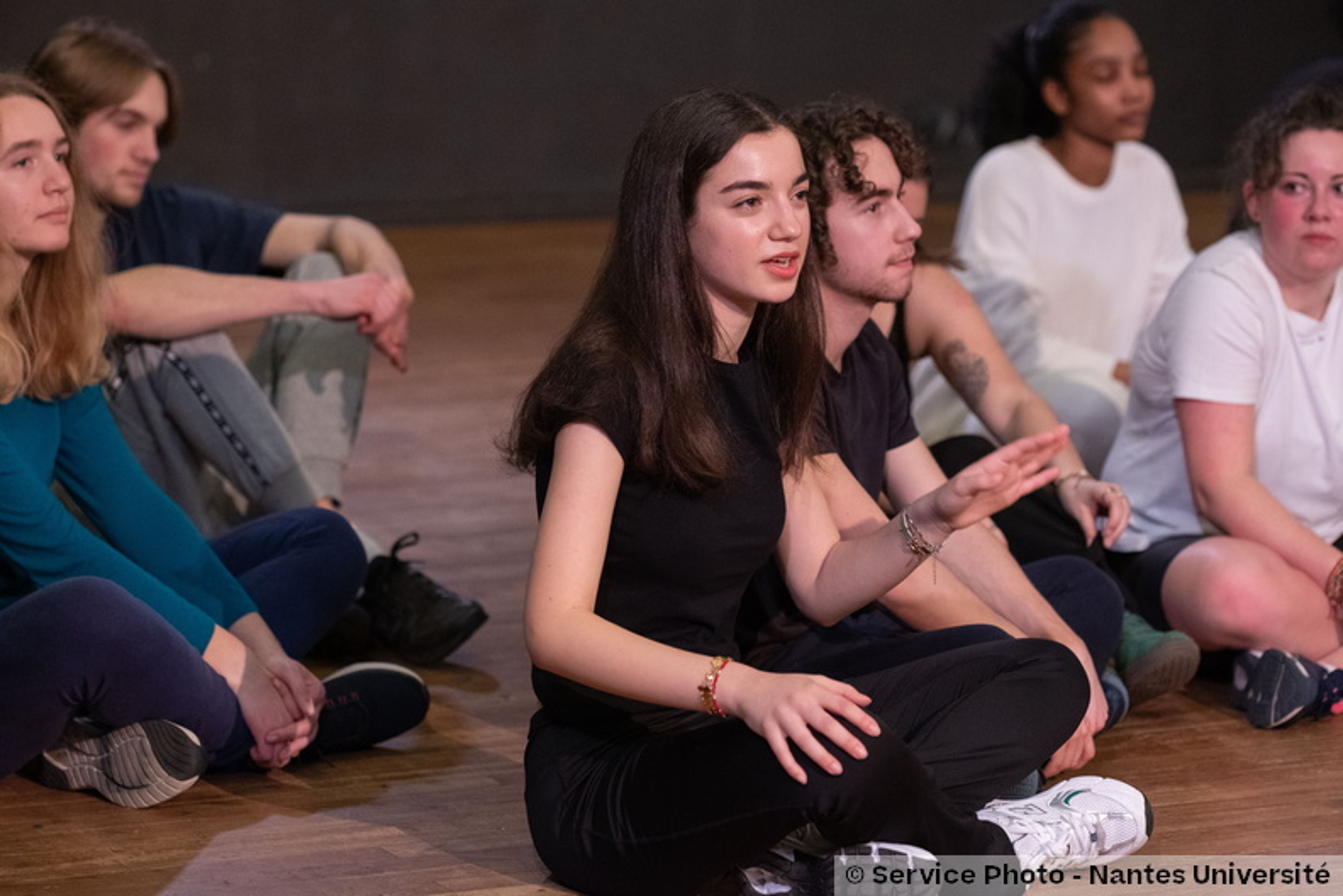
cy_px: 448
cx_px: 672
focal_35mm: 135
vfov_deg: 10.2
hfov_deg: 15.2
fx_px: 5036
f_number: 2.2
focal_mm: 90
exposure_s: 1/250
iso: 4000
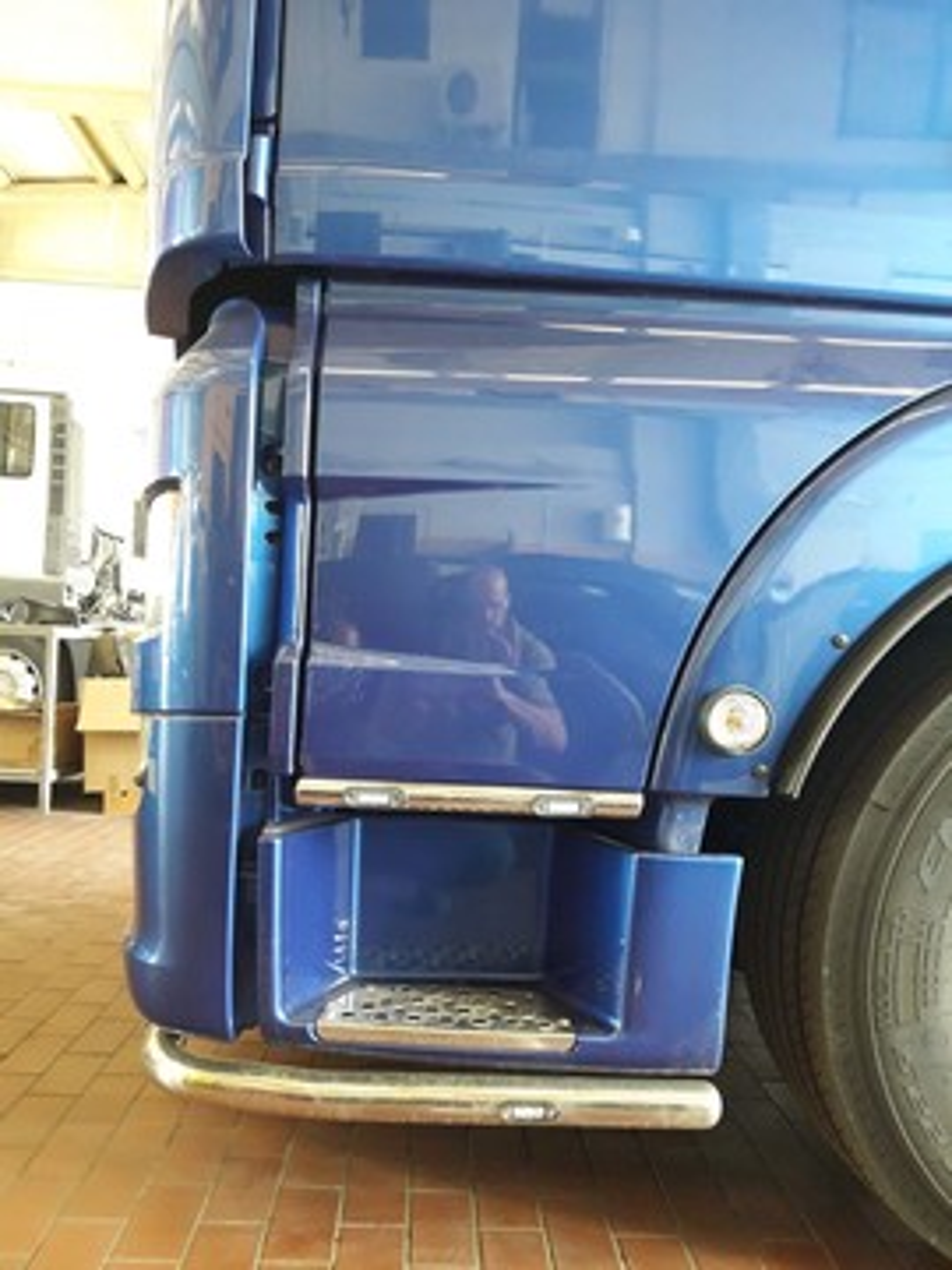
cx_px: 476
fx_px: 1027
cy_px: 635
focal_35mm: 28
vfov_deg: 63.4
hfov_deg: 49.7
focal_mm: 3.7
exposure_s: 1/17
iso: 200
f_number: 1.9
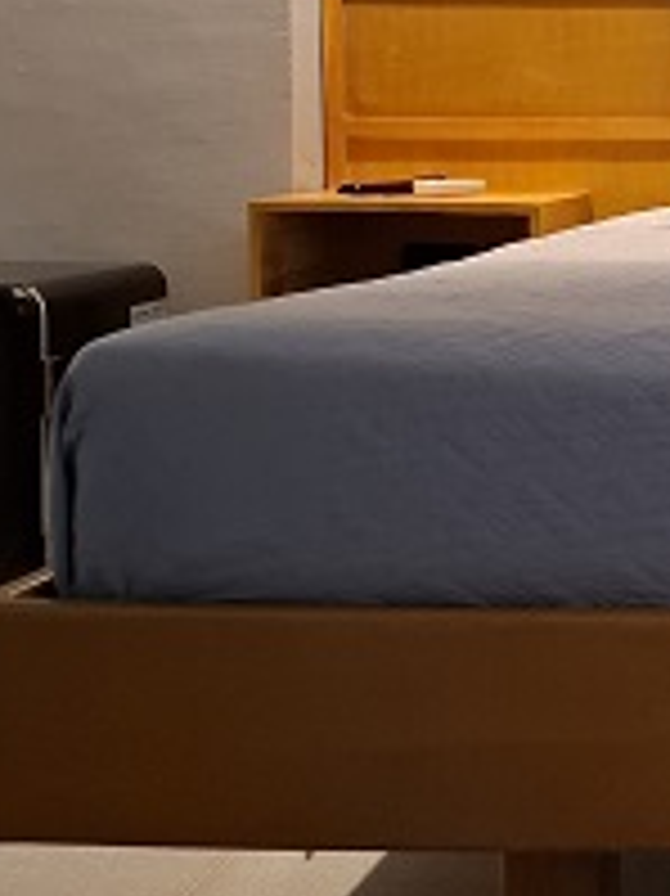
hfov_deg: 16.9
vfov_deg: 25.0
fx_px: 1989
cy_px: 212
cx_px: 1070
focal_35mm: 77
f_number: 1.8
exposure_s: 1/24
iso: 500
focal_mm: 5.54
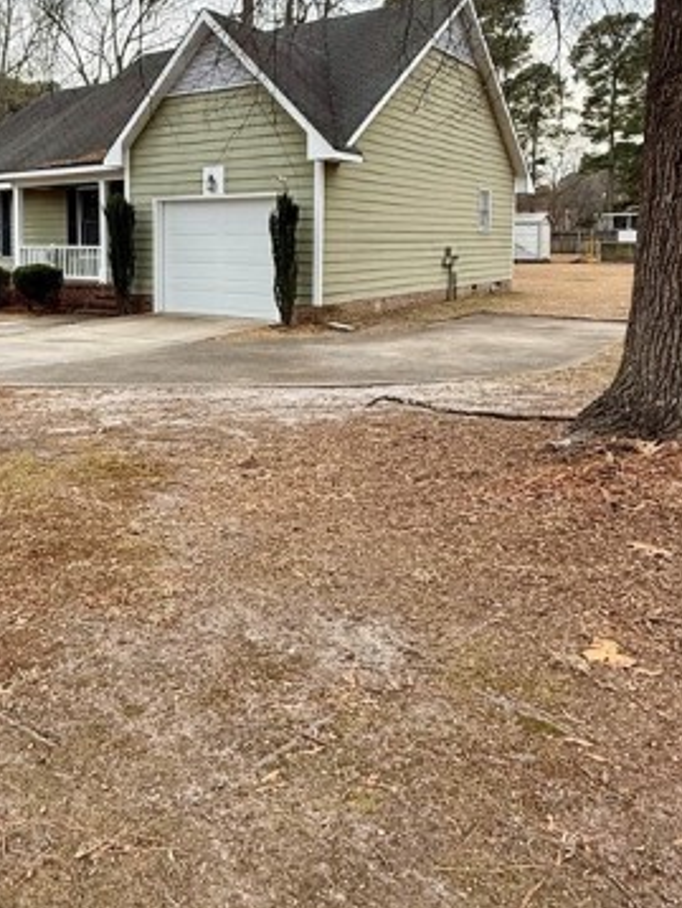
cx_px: 188
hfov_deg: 45.5
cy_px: 317
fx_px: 787
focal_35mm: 30
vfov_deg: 58.8
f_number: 2.2
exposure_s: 1/189
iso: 64
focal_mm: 2.22
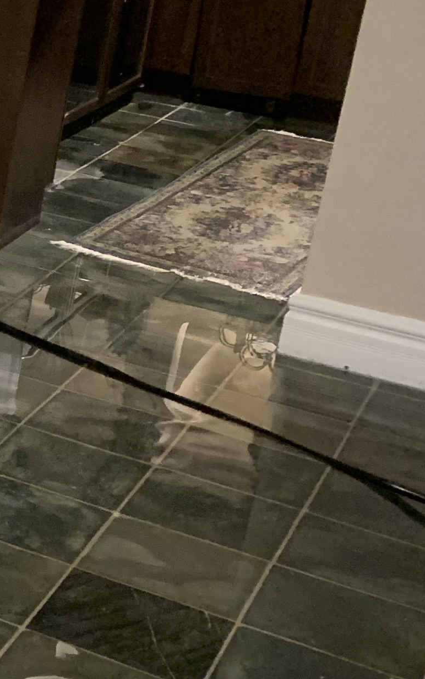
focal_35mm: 90
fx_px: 1668
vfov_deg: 22.9
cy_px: 213
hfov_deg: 12.0
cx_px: -565
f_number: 1.8
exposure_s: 1/30
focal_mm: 4.25
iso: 500
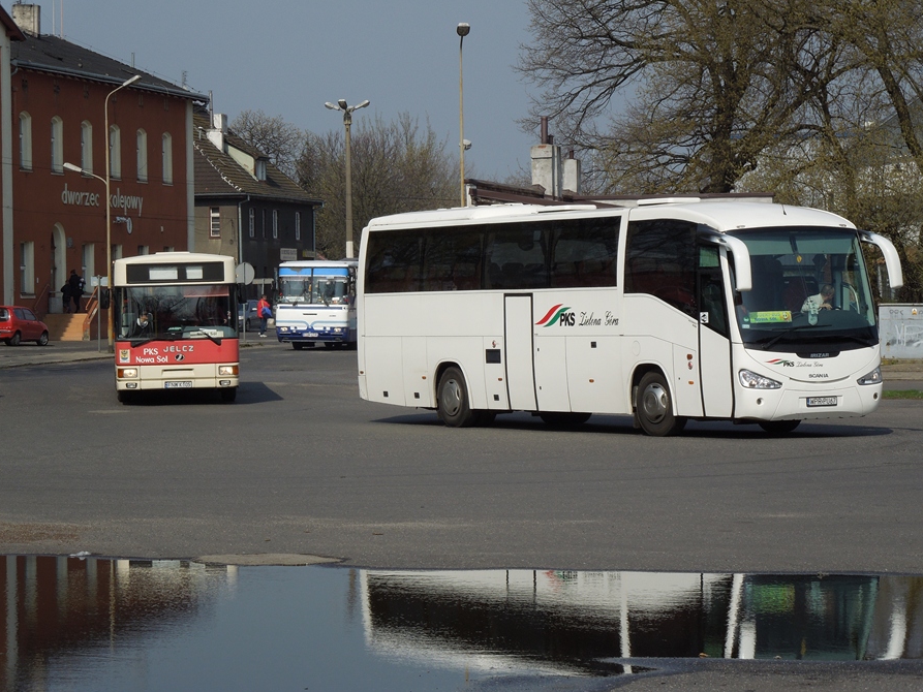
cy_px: 344
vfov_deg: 11.0
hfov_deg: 14.6
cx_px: 460
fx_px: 3600
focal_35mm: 135
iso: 100
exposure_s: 1/800
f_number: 4.9
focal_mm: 24.2
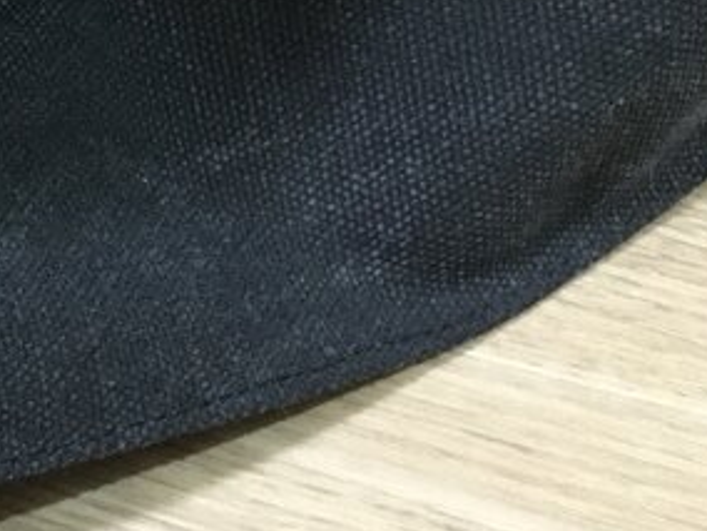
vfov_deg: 16.8
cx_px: -268
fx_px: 1777
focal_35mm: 87
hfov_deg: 20.2
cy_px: 102
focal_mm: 4.15
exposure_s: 1/15
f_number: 2.2
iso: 320
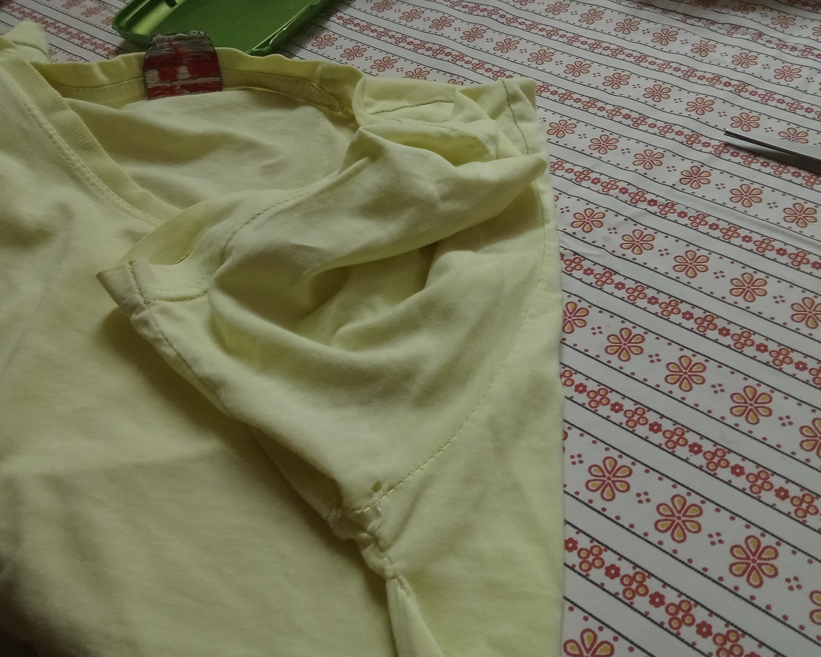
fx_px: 729
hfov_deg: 58.8
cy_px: 328
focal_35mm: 30
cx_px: 410
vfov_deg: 48.5
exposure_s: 1/33.3
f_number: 2
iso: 250
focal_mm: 2.78
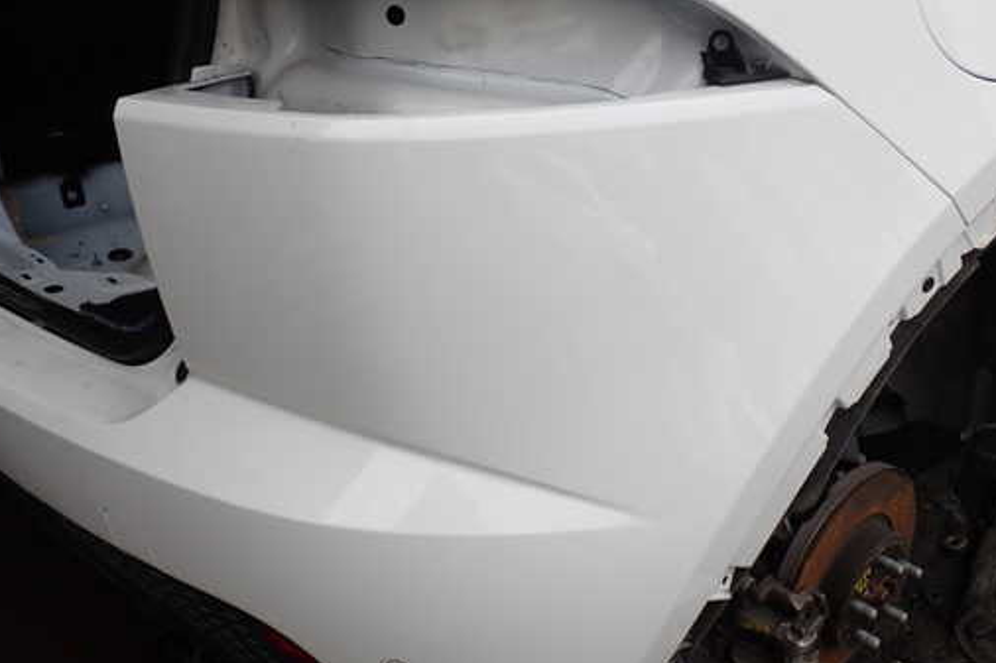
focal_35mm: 37
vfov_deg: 35.9
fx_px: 1023
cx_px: 465
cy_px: 360
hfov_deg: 51.9
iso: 100
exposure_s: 1/400
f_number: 3.2
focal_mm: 5.4
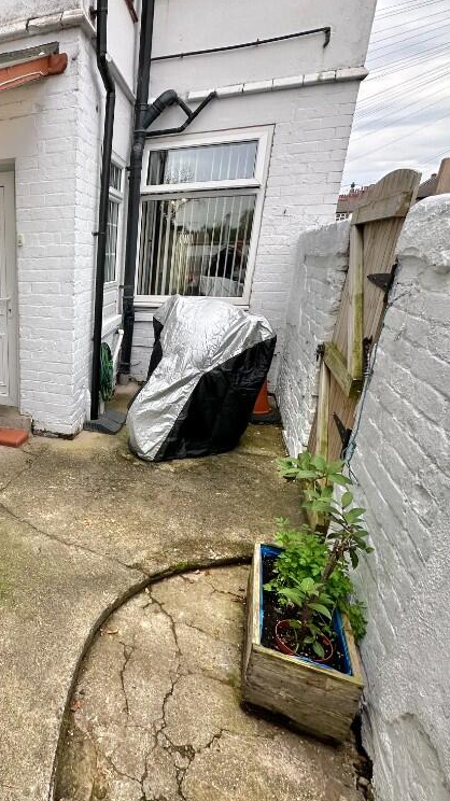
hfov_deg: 46.7
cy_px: 403
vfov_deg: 83.9
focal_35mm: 21
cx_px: 23
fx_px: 446
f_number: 2.2
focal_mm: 2.22
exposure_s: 1/352
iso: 40
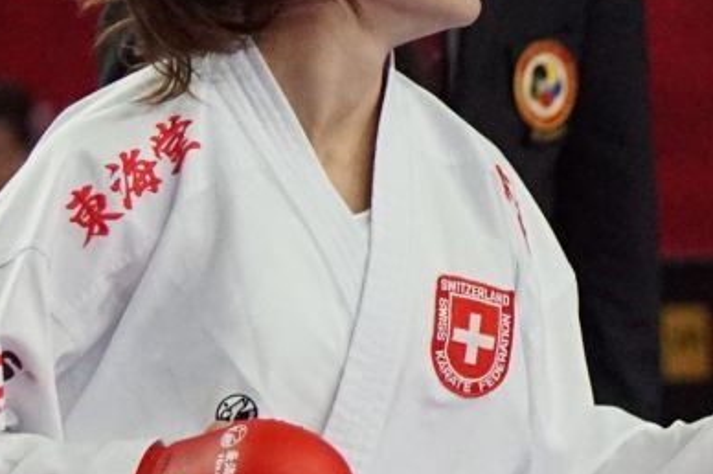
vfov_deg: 1.6
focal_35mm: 836
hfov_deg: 2.5
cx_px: 1634
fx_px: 16543
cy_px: 342
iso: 3200
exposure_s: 1/2000
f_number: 3.2
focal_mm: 120
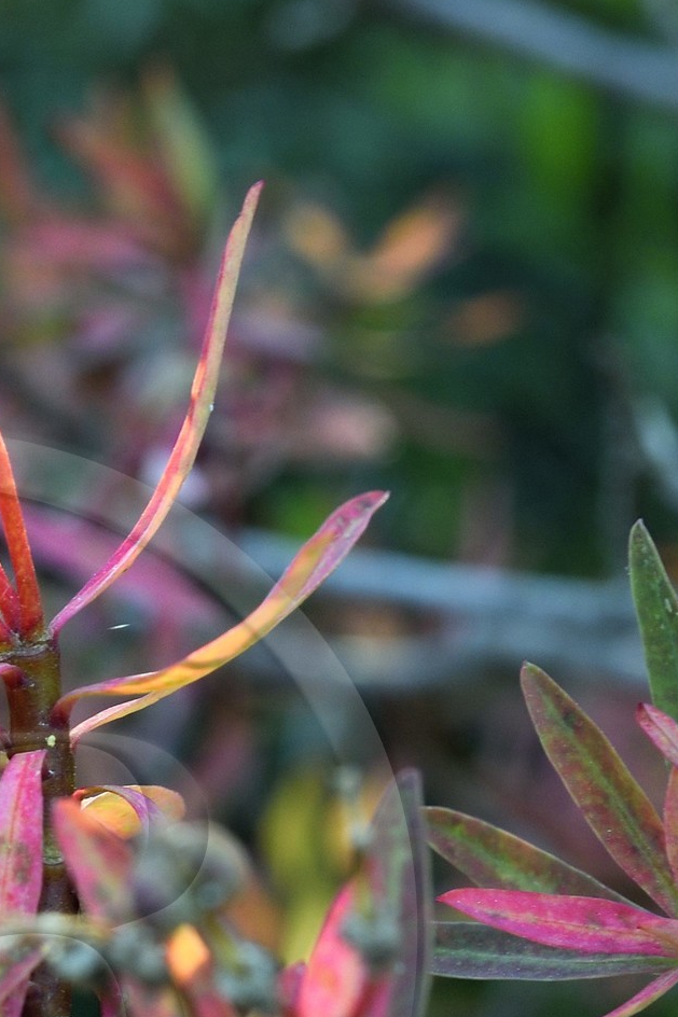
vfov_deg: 11.5
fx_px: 5030
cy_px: 934
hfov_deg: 7.7
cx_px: -84
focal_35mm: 178
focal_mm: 70
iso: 800
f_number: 13
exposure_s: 1/80
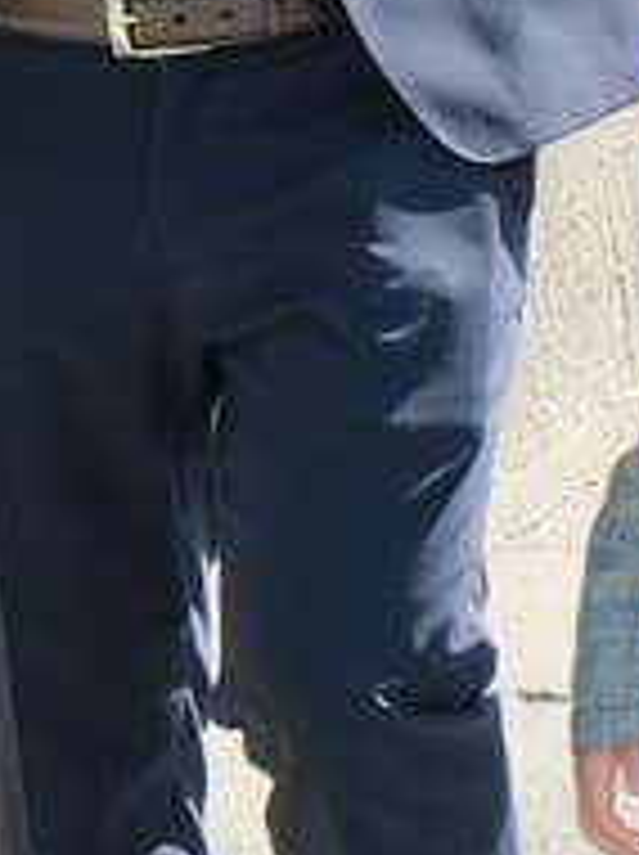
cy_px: -216
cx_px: 850
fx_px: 8831
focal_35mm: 358
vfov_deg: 5.5
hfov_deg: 4.1
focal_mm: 32.5
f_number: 8
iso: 800
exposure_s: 1/250
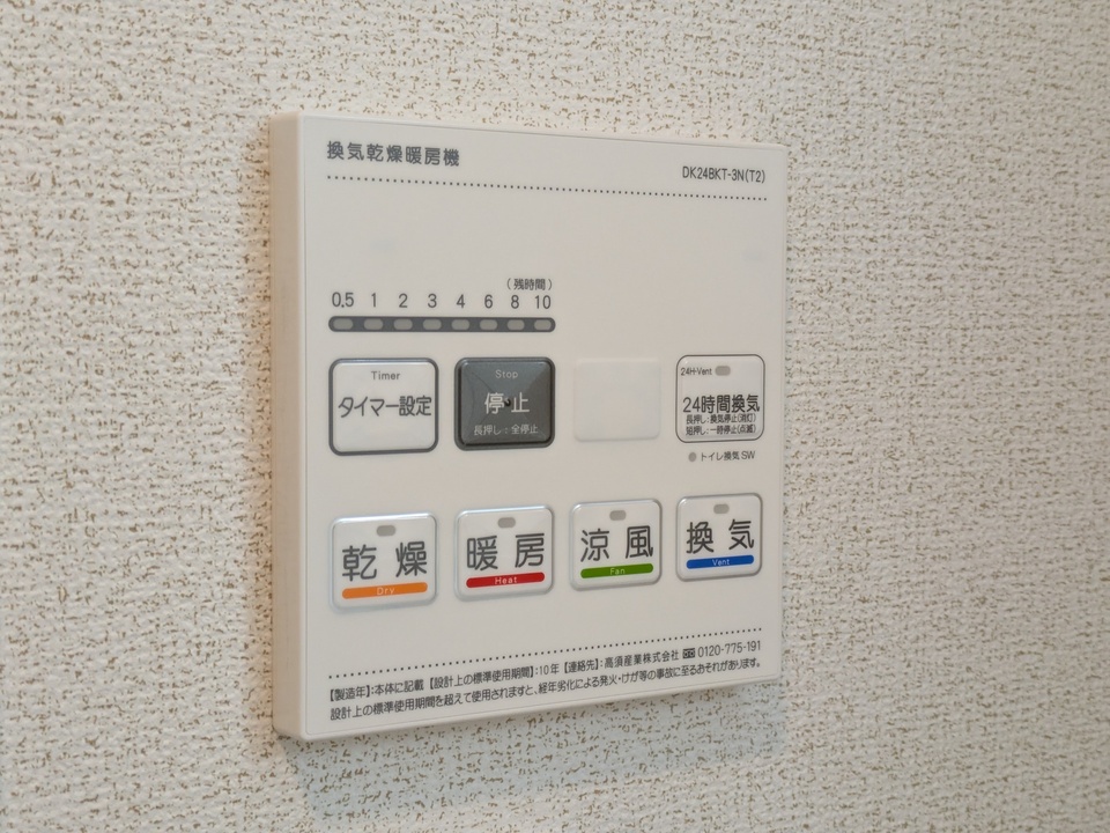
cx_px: 555
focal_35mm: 51
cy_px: 416
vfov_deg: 28.6
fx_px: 1635
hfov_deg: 37.5
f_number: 1.89
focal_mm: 5.43
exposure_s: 1/120
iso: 288
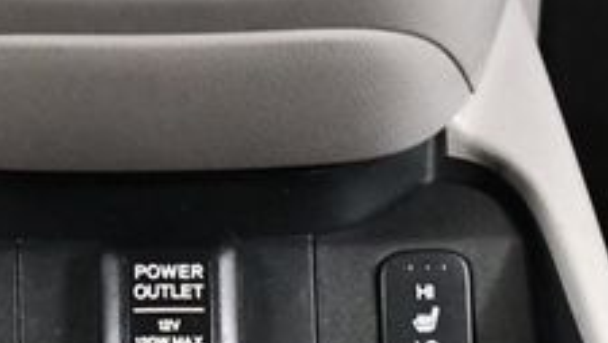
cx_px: 159
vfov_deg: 4.3
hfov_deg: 7.5
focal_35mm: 286
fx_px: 4615
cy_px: 357
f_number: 5.3
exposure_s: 1/60
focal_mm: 48
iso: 6400
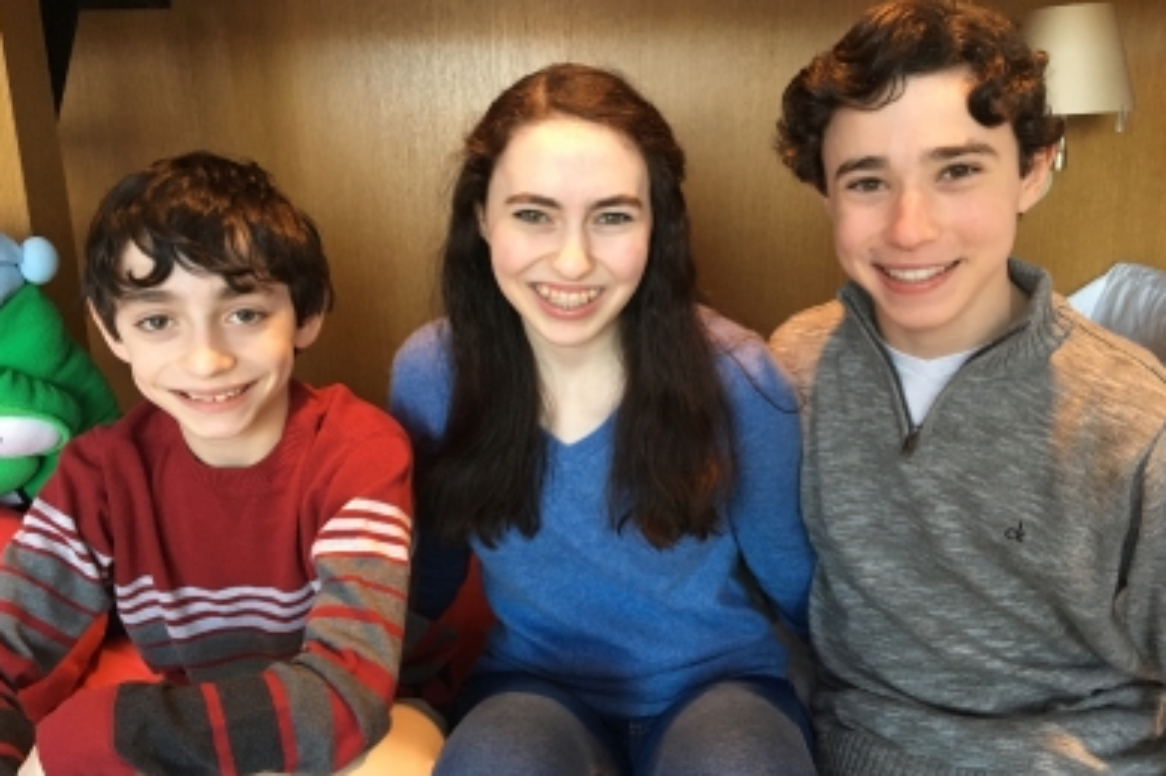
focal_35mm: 31
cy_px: 407
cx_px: 579
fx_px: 1004
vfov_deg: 42.3
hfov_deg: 60.3
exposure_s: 1/30
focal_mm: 4.15
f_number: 2.2
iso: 160
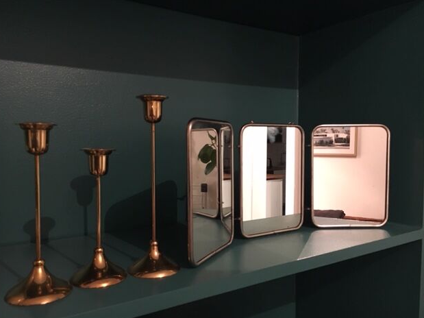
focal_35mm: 30
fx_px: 367
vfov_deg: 46.8
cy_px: 163
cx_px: 210
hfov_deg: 60.0
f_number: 2.2
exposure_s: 1/17
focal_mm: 4.15
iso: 500
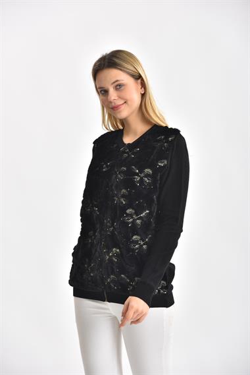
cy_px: 188
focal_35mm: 140
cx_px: 125
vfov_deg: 14.6
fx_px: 1456
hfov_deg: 9.8
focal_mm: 140
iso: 100
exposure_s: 1/160
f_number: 6.3
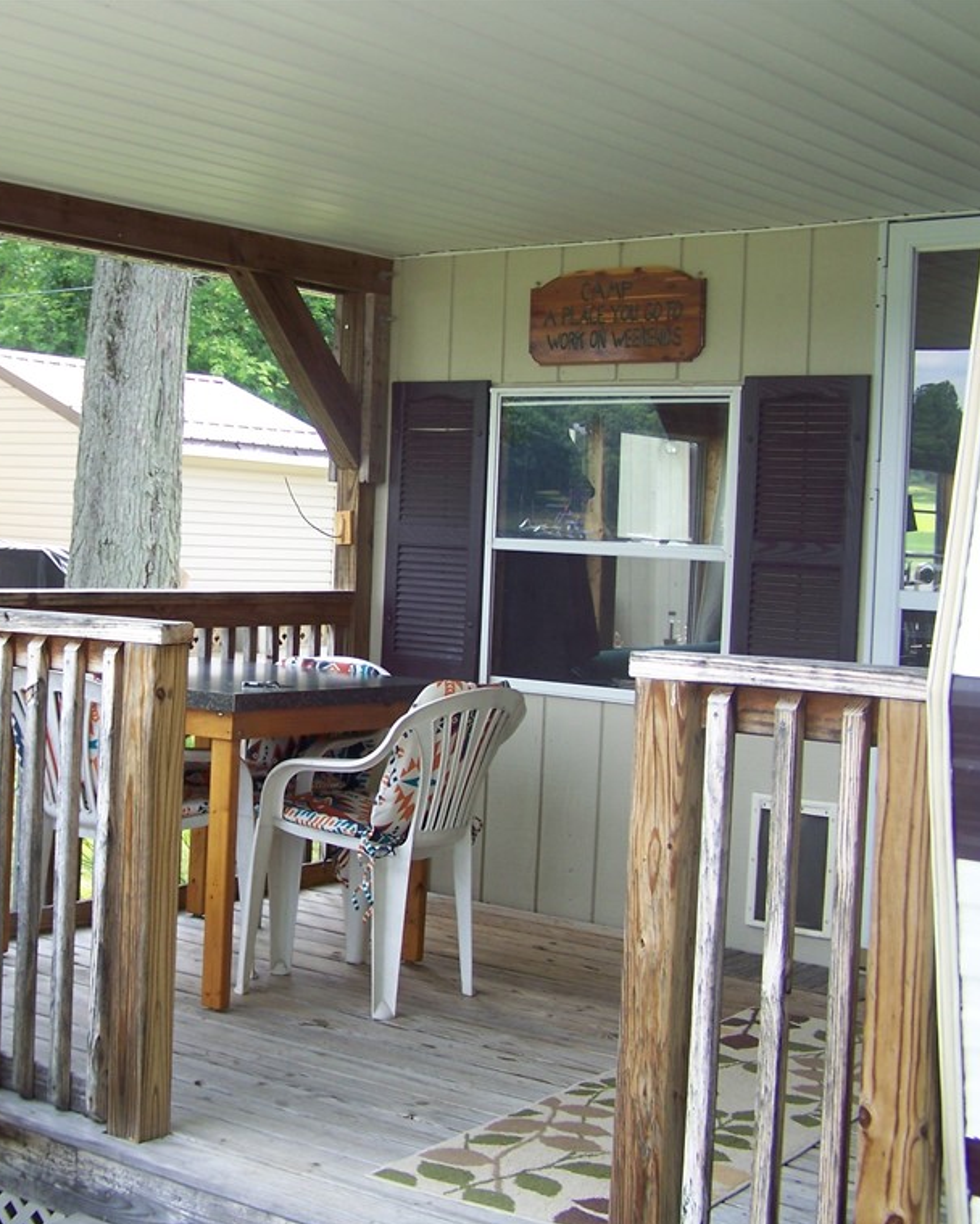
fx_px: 1813
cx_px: 260
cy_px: 615
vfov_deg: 37.3
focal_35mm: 50
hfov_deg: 29.8
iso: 64
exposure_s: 1/100
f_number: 2.8
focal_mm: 6.3
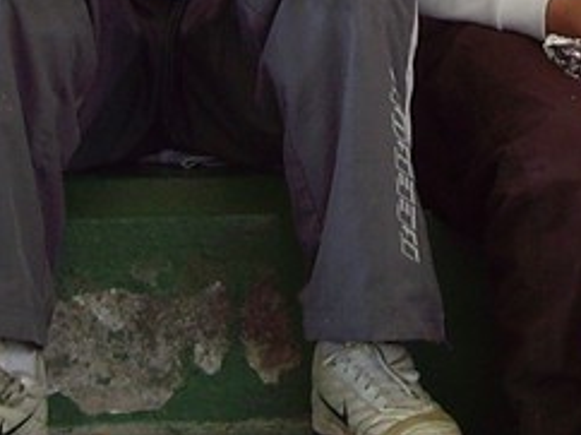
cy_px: -178
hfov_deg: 12.2
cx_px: 456
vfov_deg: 9.0
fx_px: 2700
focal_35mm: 161
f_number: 2.7
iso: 100
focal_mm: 6.2
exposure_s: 1/160
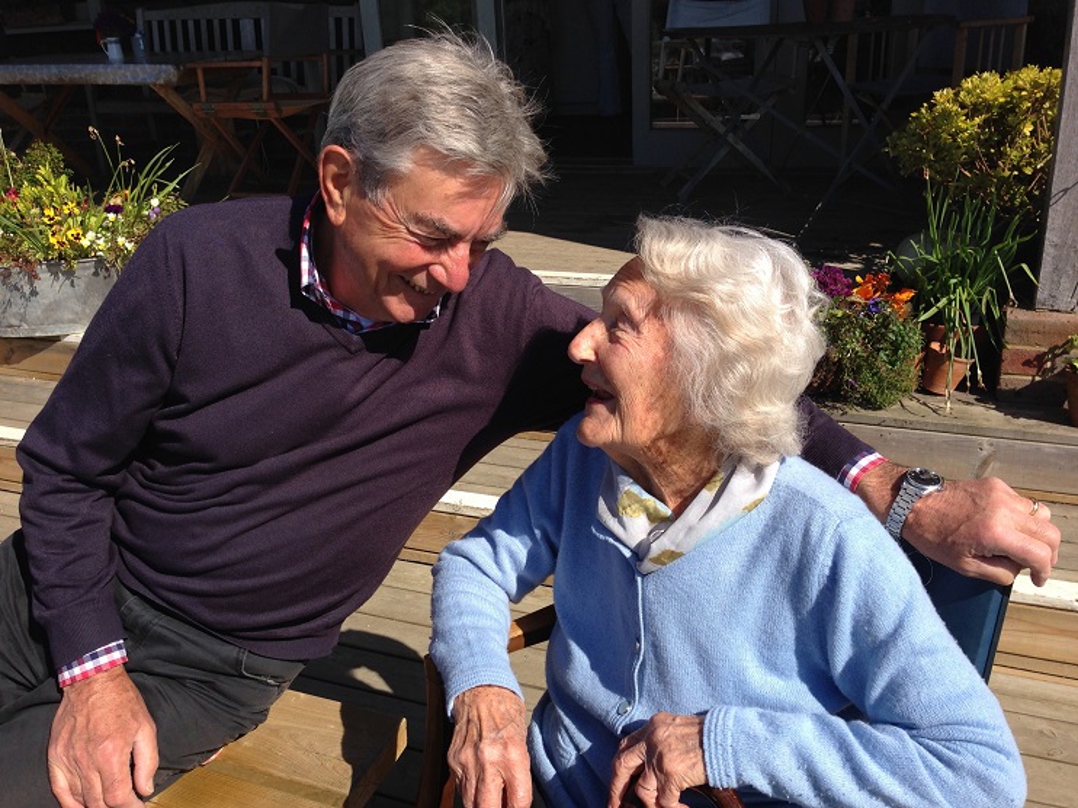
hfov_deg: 55.4
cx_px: 539
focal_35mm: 33
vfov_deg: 42.9
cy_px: 404
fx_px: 1027
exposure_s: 1/1506
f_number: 2.4
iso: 50
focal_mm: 4.12
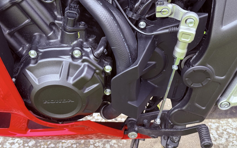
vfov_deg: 25.3
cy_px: 66
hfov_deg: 39.6
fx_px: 329
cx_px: 119
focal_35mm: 51
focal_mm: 6.76
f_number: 1.78
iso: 125
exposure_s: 1/146
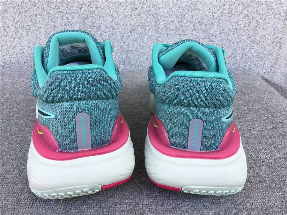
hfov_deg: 58.4
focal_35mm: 31
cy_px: 108
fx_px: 257
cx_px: 144
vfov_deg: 45.4
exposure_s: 1/168
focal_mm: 3.3
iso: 25
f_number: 2.4
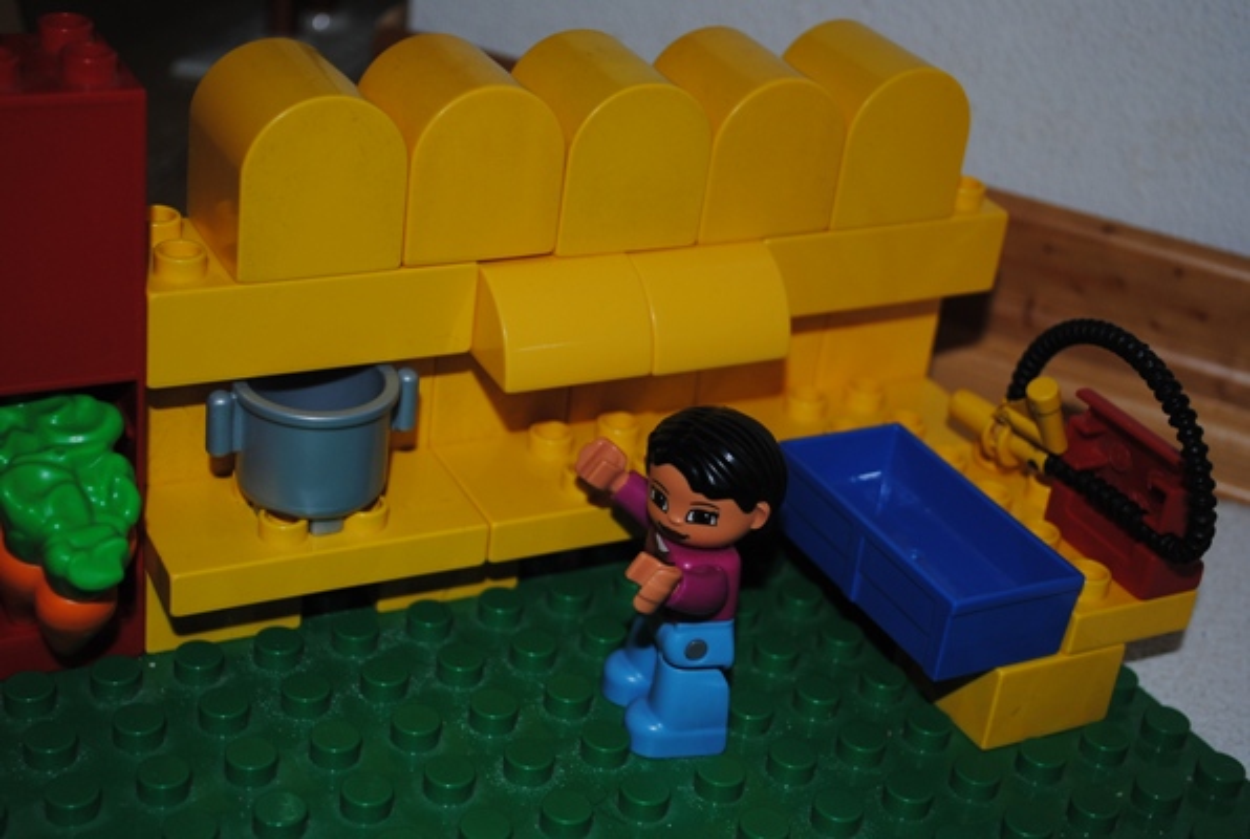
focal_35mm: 57
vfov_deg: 23.9
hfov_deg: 35.0
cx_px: 625
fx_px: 1983
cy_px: 420
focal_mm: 38
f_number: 5
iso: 200
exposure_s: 1/60
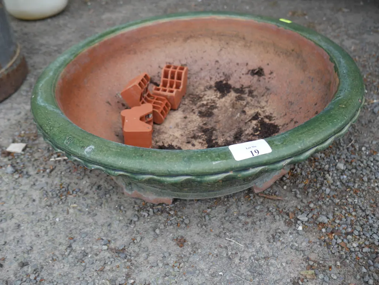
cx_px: 190
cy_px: 142
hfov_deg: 59.9
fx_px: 329
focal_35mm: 30
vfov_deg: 46.8
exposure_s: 1/125
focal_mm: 15
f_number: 4
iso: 200
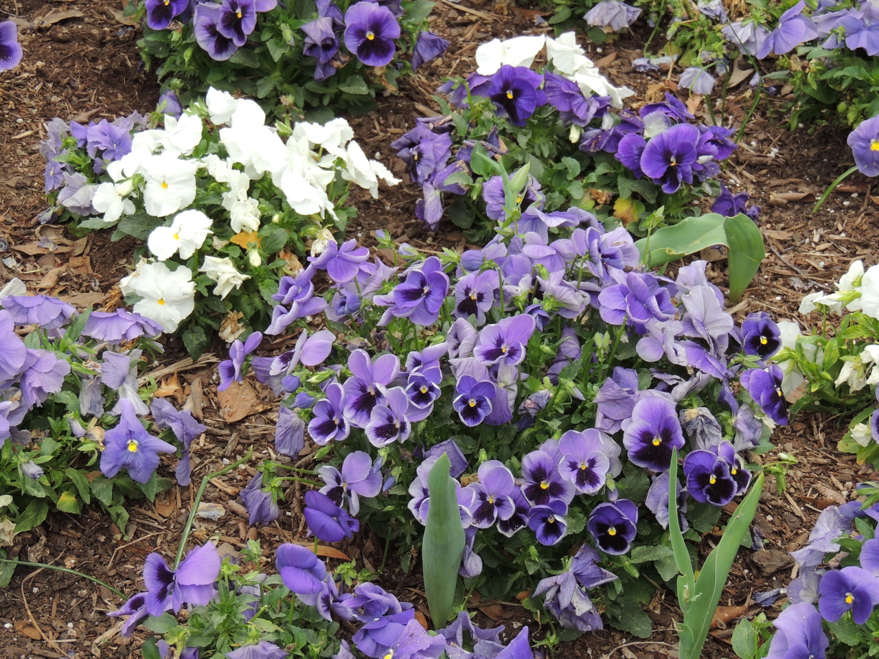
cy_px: 330
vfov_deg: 14.1
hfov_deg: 18.7
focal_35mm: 105
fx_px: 2666
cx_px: 440
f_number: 4.2
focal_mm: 18.7
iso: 220
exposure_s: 1/400
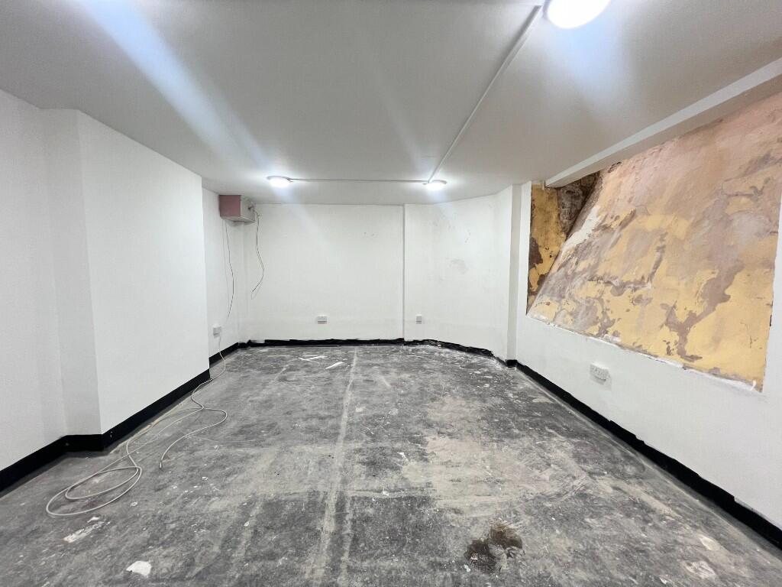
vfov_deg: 89.9
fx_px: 294
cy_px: 294
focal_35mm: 13
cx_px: 391
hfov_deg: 106.2
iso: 100
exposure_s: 1/100
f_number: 1.8
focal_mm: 1.57
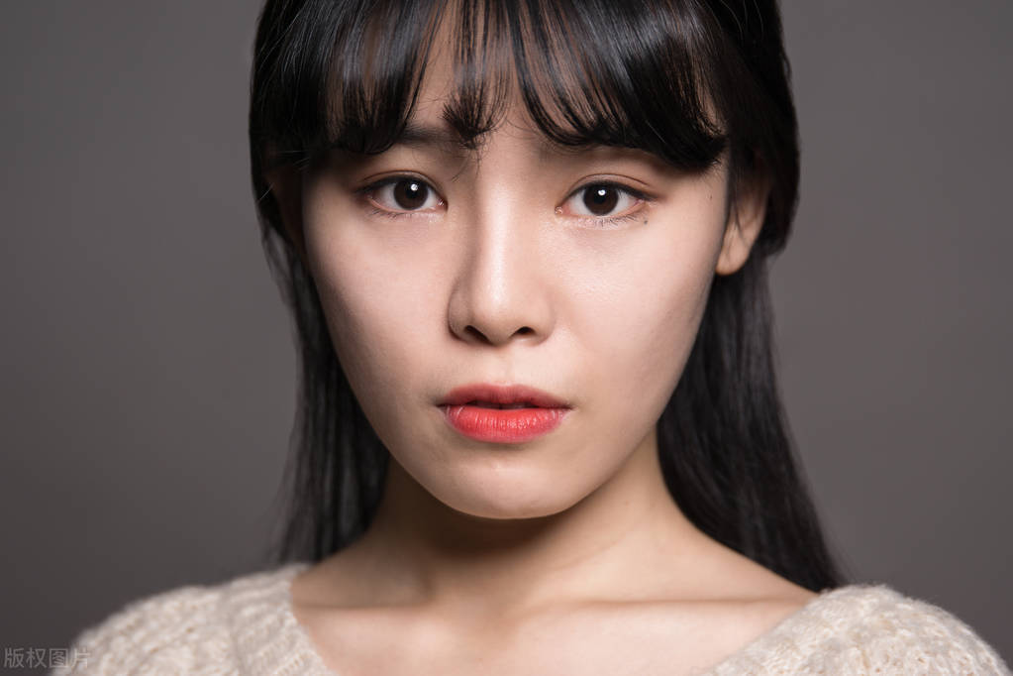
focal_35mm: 112
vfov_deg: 12.2
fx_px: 3165
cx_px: 506
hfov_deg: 18.2
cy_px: 338
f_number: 4
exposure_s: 1/160
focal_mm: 75
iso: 100
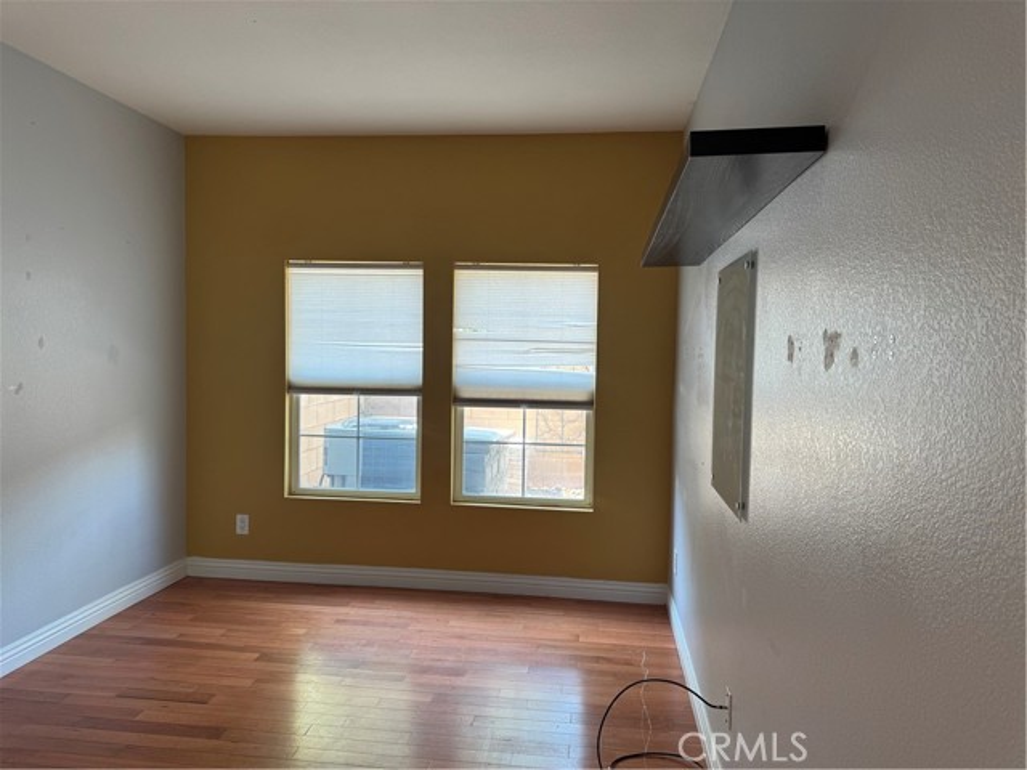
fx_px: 712
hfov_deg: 71.6
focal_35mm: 24
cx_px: 514
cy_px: 385
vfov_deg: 56.8
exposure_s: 1/60
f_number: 1.78
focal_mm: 6.76
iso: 100
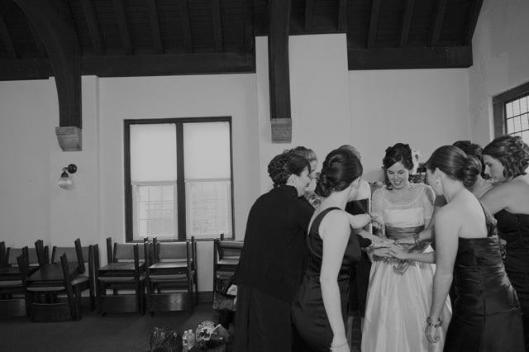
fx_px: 411
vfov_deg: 46.4
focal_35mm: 28
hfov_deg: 65.5
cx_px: 264
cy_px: 176
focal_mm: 28
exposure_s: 1/125
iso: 2500
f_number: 4
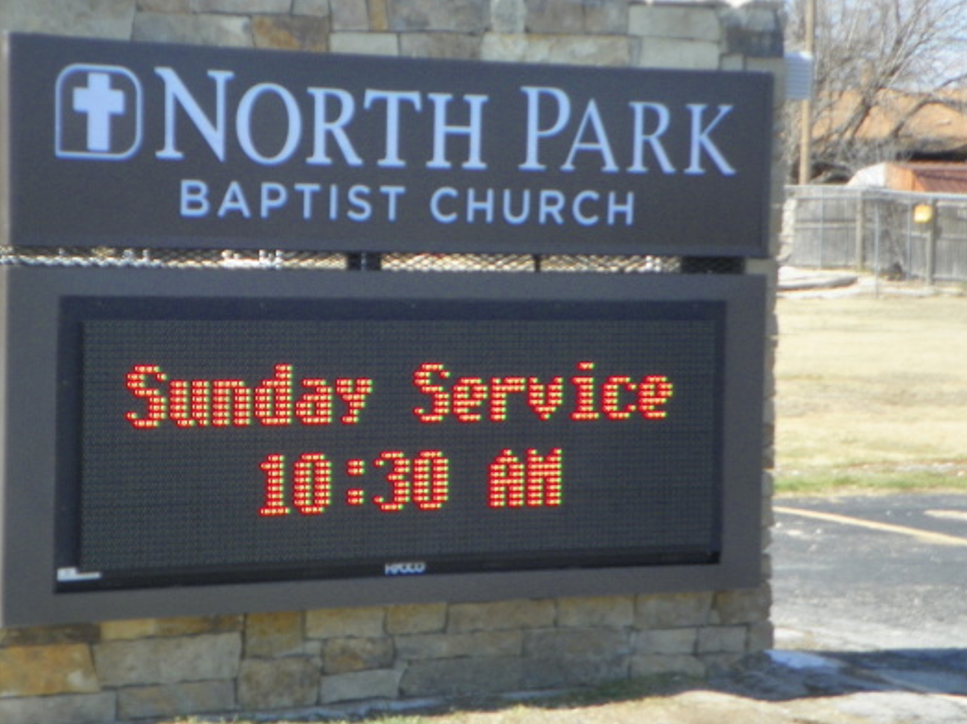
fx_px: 2764
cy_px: 357
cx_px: 367
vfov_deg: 14.9
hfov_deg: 19.8
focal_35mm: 99
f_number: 4
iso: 64
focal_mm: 13.8
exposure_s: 1/400
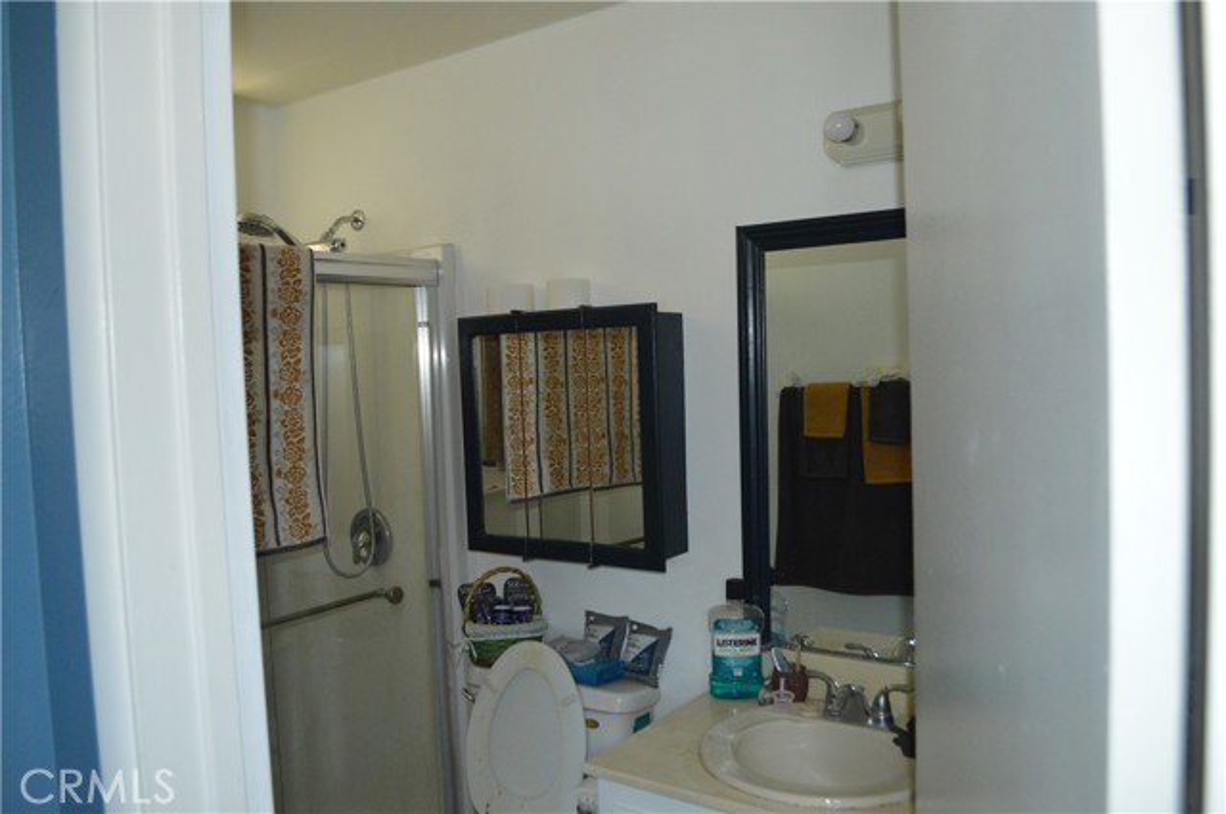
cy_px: 407
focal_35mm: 27
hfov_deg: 67.4
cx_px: 613
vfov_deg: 47.8
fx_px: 918
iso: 1600
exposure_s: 1/60
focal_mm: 18
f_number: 3.5
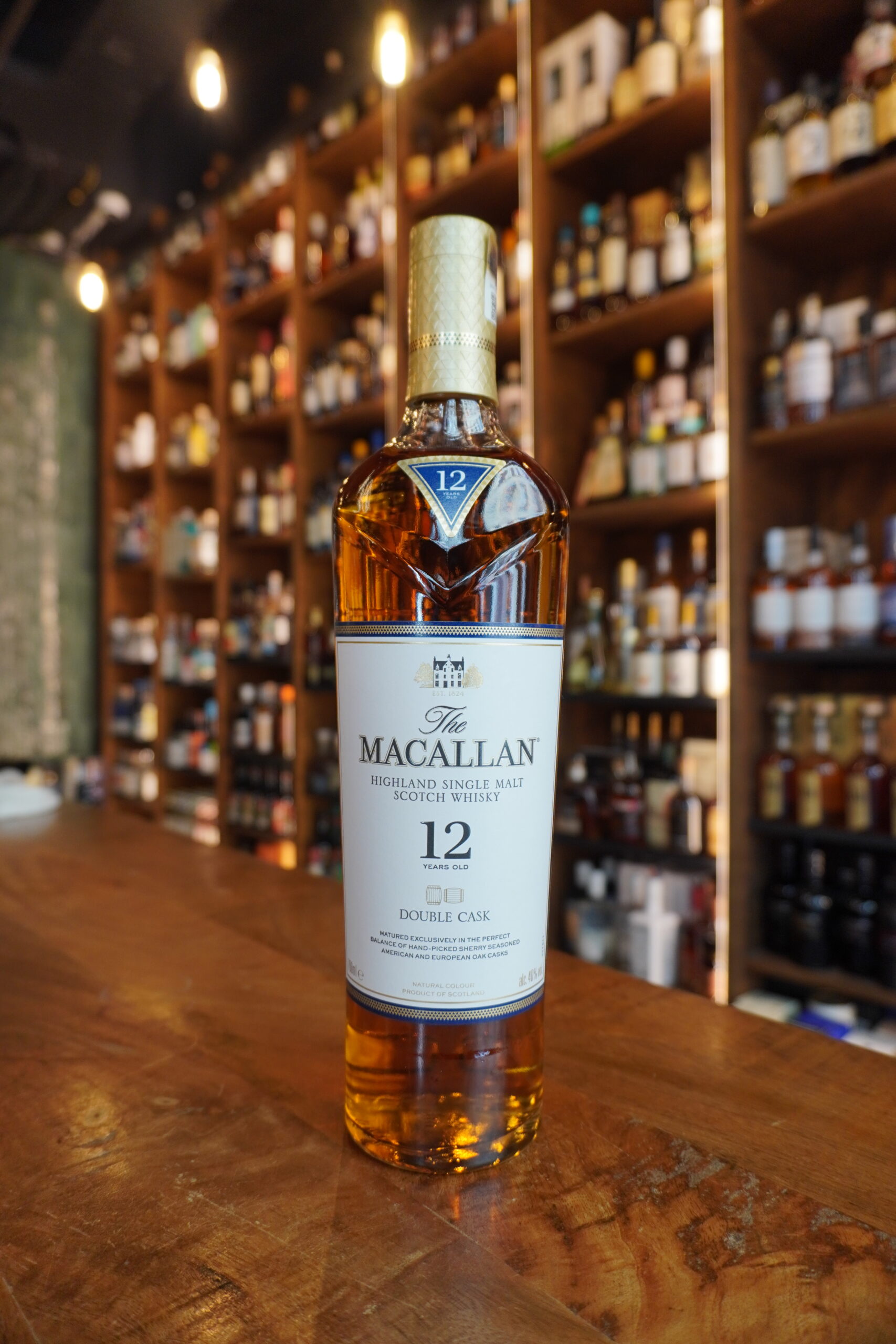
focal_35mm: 24
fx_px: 896
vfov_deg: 73.7
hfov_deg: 53.1
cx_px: 448
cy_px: 672
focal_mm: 16
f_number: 4
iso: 320
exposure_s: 1/60
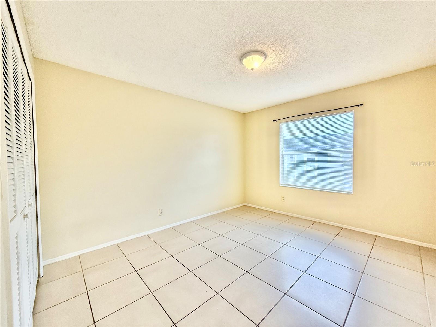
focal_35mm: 14
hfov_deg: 102.1
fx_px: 176
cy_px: 164
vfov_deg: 85.7
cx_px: 218
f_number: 2.2
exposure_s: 1/56
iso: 64
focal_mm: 2.22
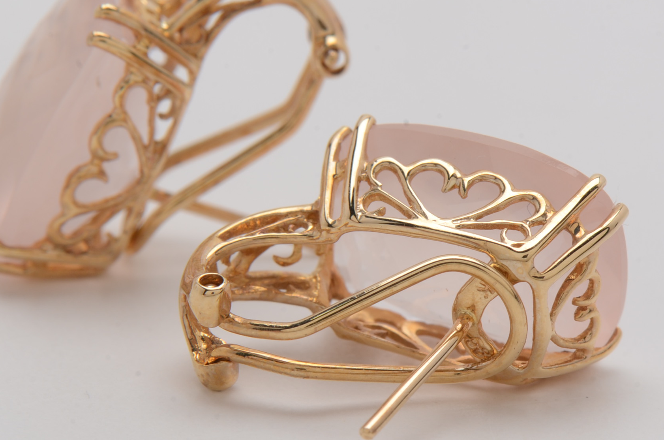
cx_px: 320
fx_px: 3437
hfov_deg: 11.0
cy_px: 222
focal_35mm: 187
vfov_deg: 7.3
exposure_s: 1/125
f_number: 20
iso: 200
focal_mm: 85
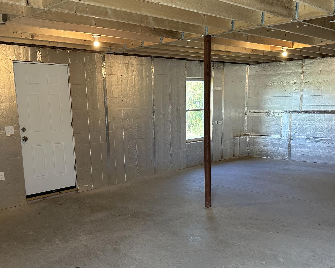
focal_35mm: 38
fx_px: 377
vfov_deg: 38.8
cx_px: 158
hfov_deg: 47.9
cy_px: 173
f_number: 1.78
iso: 200
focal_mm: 6.86
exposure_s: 1/120
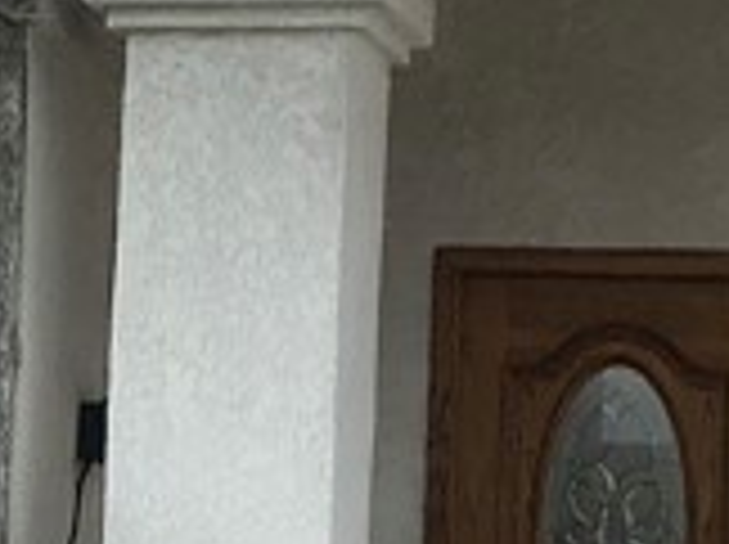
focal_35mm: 177
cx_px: -256
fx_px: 3722
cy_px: 243
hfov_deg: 10.9
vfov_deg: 8.4
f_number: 1.8
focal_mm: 4
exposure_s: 1/1517
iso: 20
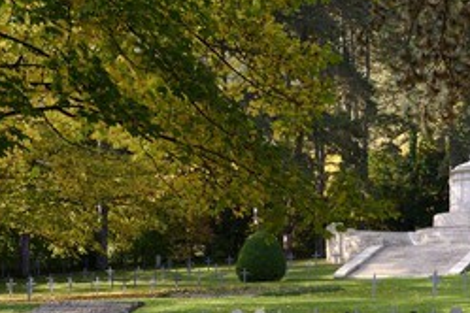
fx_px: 1540
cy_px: 253
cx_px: 338
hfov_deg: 17.3
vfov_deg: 11.6
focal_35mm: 118
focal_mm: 70
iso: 200
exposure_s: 1/100
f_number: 11
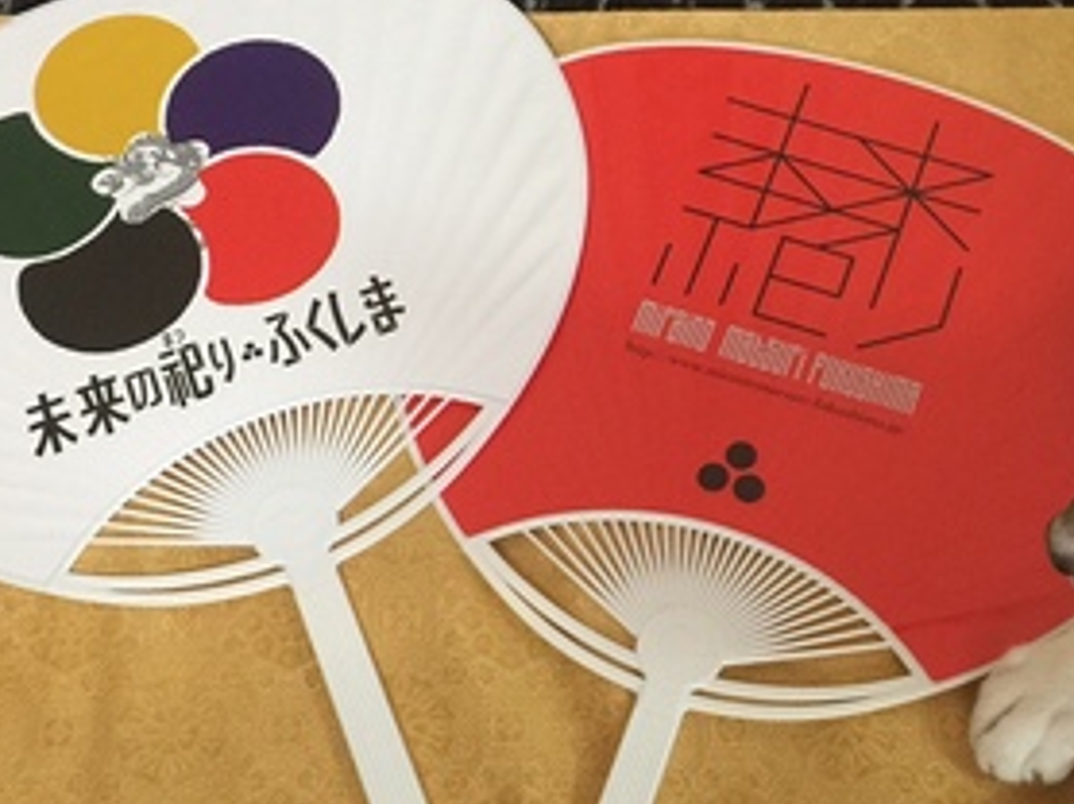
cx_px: 724
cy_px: 462
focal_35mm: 60
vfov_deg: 24.4
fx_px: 1860
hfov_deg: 31.9
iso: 125
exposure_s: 1/17
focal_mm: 4.15
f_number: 2.2
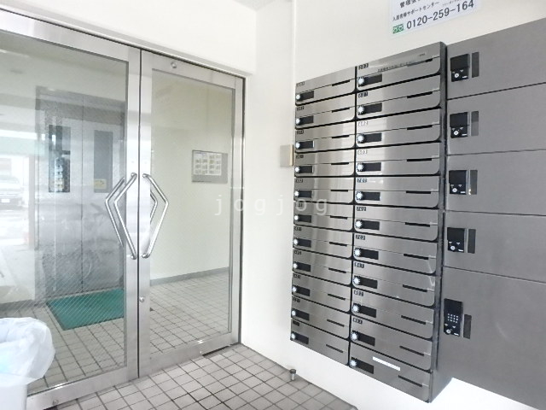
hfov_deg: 79.0
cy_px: 205
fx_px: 331
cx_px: 273
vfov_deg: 63.4
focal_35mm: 21
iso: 1600
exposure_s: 1/20
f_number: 3.5
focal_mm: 3.7
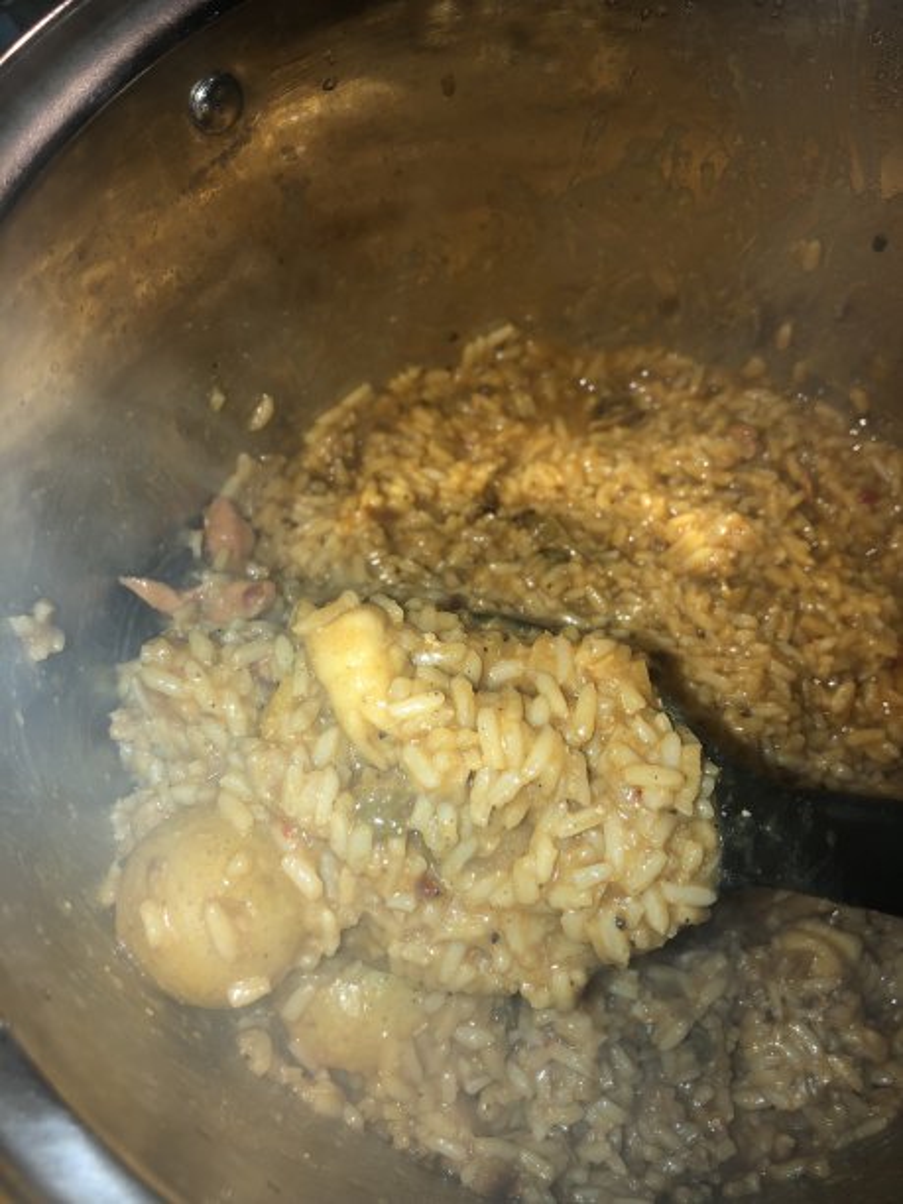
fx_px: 974
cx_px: 452
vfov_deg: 63.4
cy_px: 602
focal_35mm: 28
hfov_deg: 49.7
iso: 20
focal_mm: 3.99
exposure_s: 1/80
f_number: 1.8
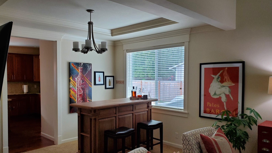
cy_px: 88
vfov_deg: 40.1
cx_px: 135
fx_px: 209
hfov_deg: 66.1
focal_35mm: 29
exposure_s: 1/120
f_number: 2.4
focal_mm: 4.3
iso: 200
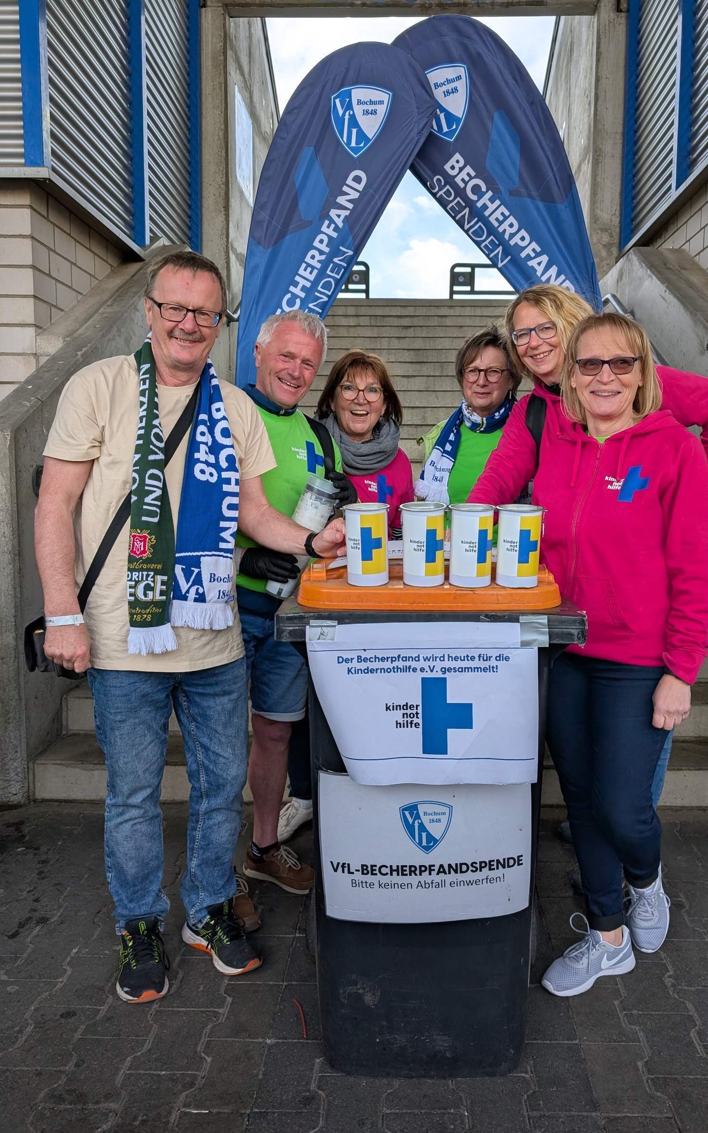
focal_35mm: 26
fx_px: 803
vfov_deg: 70.4
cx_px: 392
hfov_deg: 47.5
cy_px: 573
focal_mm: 6.9
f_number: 1.68
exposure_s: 1/395
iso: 23
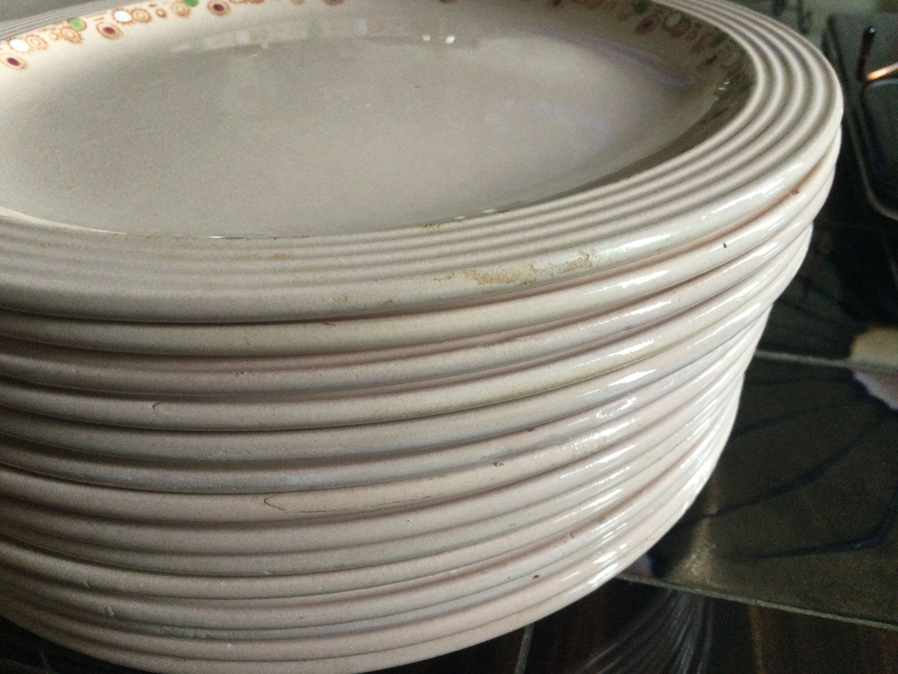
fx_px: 804
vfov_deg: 45.4
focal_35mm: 31
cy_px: 337
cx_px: 449
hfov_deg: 58.4
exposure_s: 1/33
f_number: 2.4
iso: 160
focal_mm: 3.3
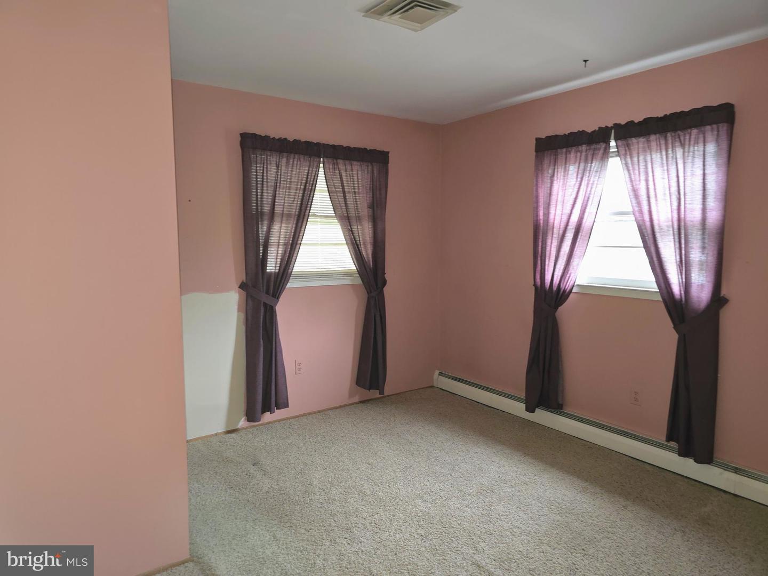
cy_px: 288
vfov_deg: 58.9
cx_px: 384
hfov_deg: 73.9
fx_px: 510
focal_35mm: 23
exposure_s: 1/12
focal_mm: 6.3
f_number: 1.7
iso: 160
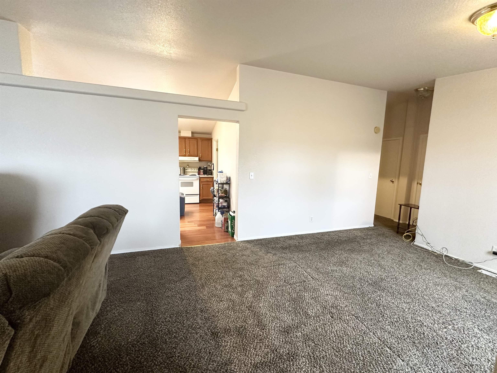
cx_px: 248
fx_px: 201
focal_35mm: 14
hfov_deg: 102.1
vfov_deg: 85.7
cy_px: 186
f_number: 2.2
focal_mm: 2.22
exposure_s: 1/60
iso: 400
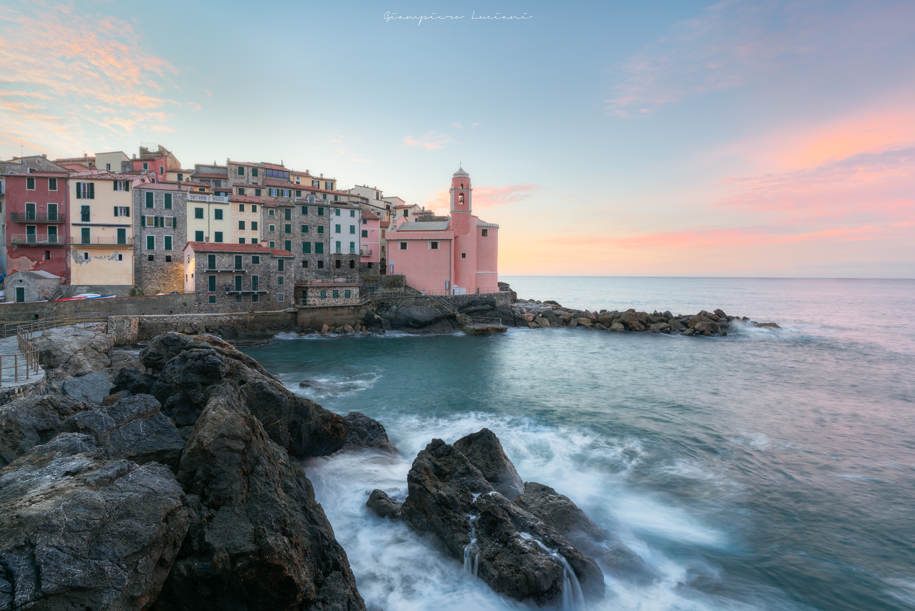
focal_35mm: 17
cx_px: 458
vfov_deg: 70.5
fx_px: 432
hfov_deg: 93.3
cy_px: 306
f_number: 11
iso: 100
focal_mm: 17
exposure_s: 1/1.25
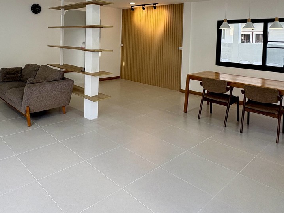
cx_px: 98
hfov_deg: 62.1
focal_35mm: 28
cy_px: 43
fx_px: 230
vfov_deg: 47.1
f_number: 2.2
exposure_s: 1/99
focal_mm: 2.22
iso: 160
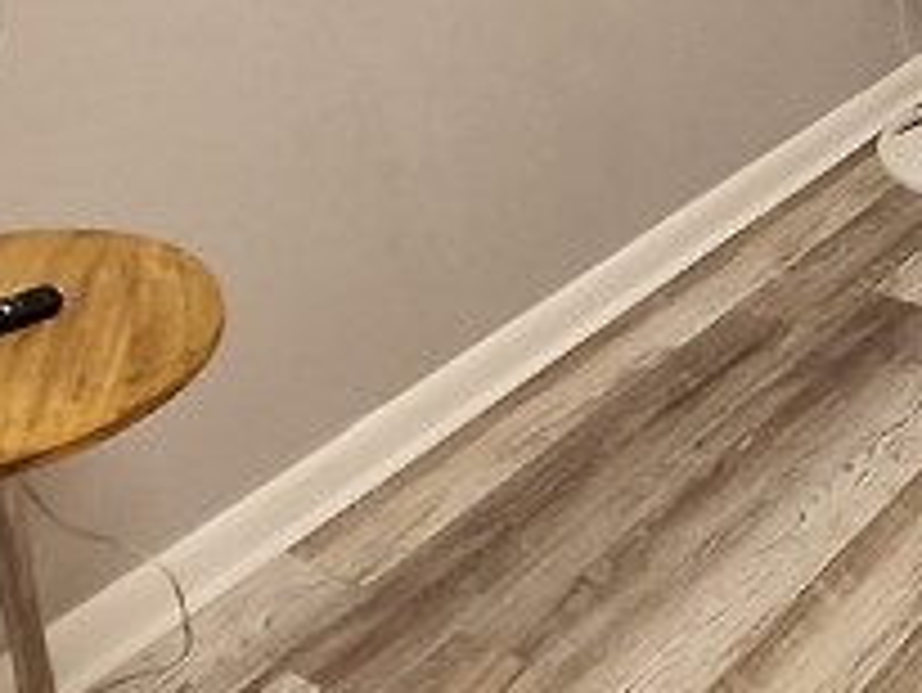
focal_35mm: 65
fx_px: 1732
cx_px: 850
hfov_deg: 28.5
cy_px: -86
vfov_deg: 21.4
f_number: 2.2
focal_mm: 1.74
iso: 160
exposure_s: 1/40
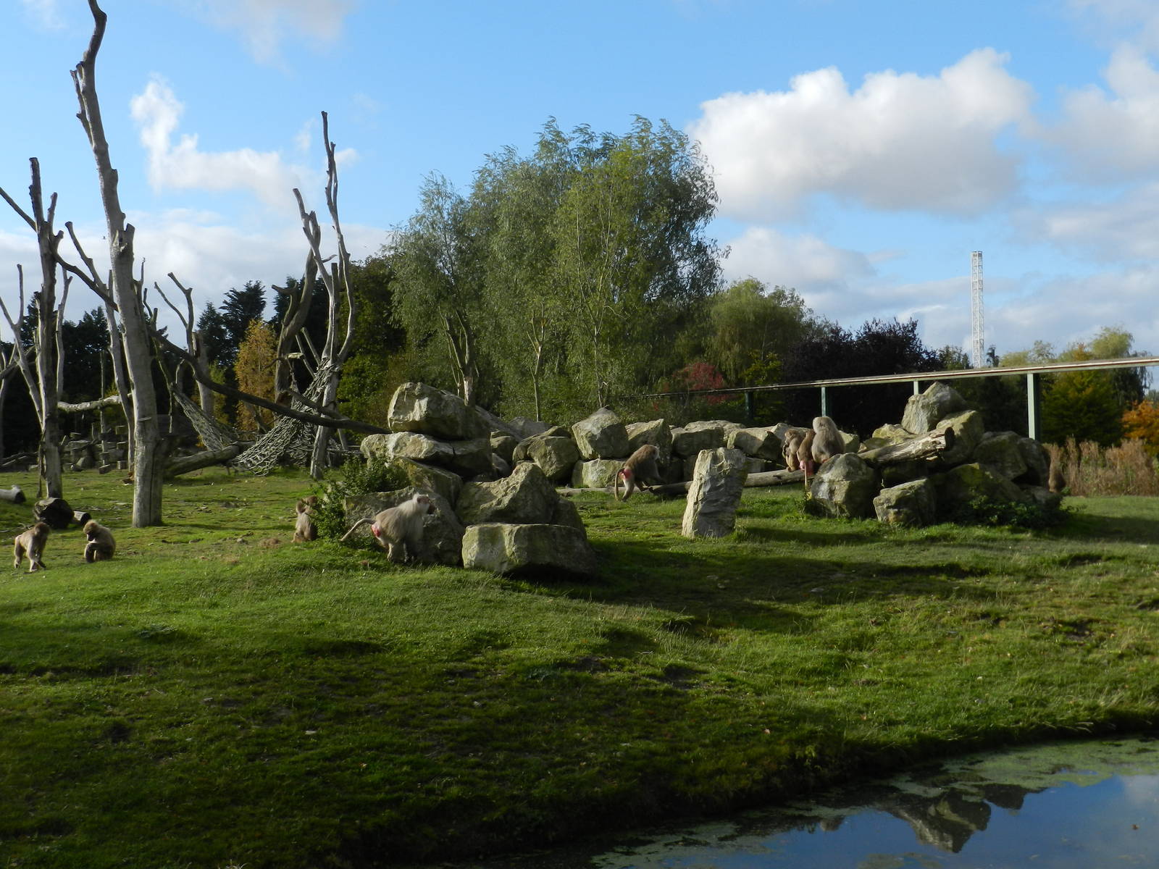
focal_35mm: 46
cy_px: 434
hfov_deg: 41.2
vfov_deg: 31.5
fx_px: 1540
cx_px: 580
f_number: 4.2
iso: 160
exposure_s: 1/1000
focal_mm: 8.1
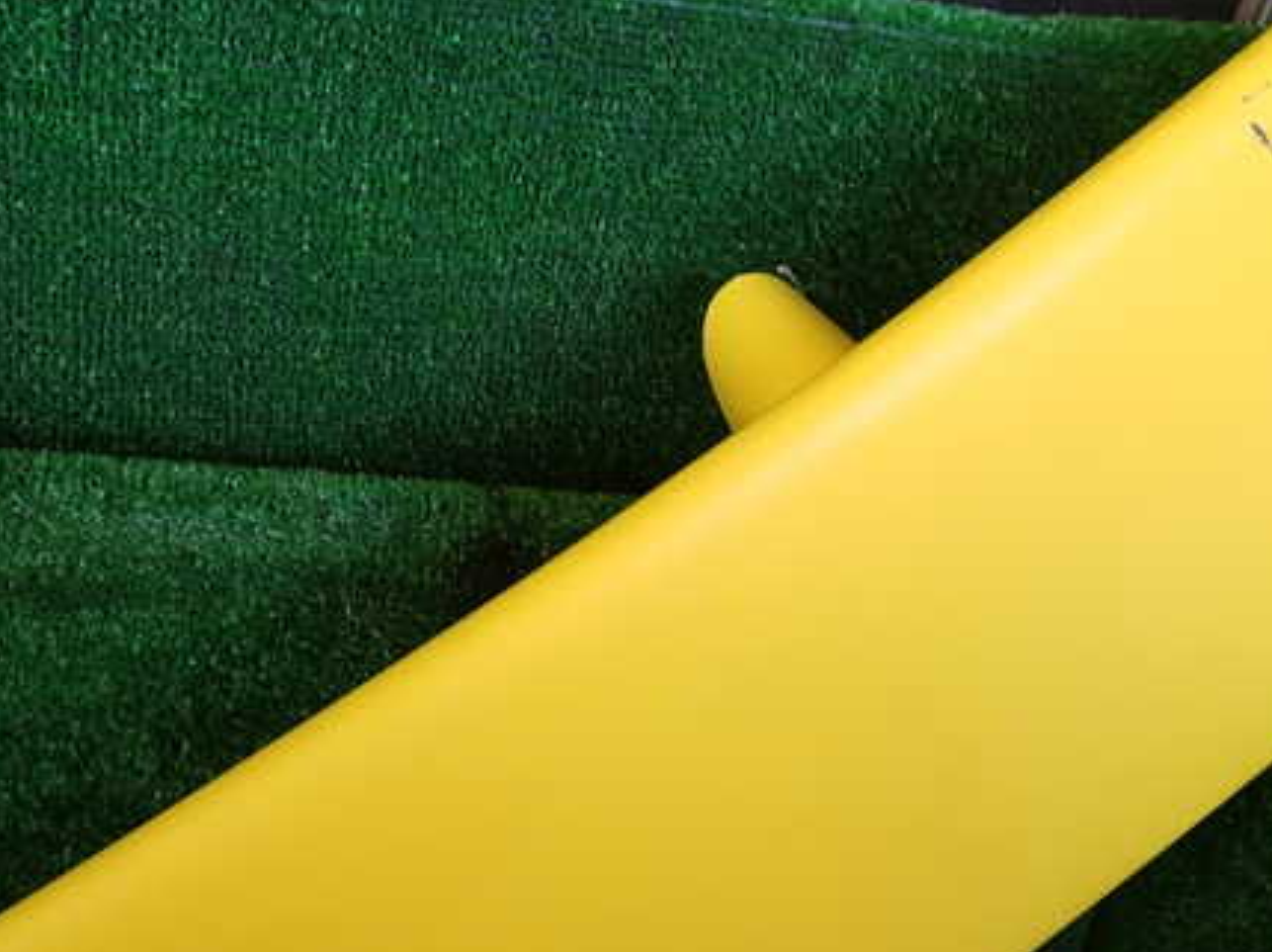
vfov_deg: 34.2
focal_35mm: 42
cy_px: 546
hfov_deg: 44.8
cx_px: 637
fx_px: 1542
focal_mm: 5.4
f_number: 2.3
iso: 100
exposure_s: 1/100
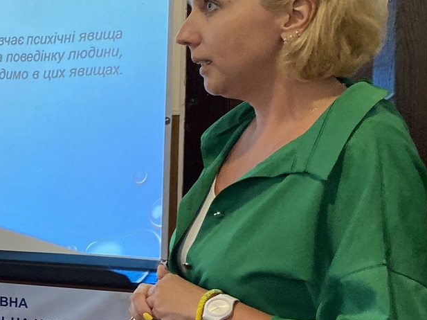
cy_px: 263
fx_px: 1048
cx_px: -235
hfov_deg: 19.6
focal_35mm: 85
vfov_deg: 17.2
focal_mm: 4.25
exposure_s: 1/116
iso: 125
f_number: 1.8
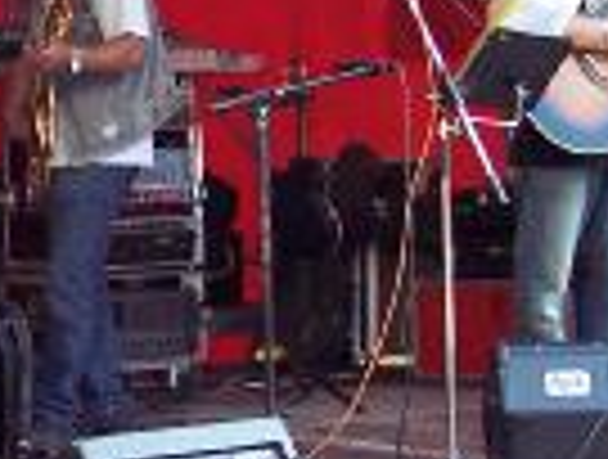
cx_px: -243
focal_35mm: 144
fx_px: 2536
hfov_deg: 13.1
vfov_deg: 10.3
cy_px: 209
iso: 140
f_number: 2.8
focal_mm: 8
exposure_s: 1/90
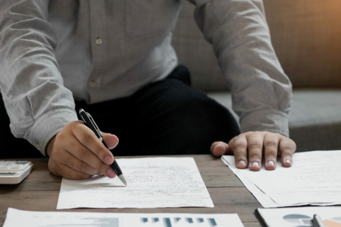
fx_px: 852
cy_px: 158
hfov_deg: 22.5
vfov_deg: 15.1
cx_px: 104
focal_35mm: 90
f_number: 2
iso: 640
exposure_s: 1/60
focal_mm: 35
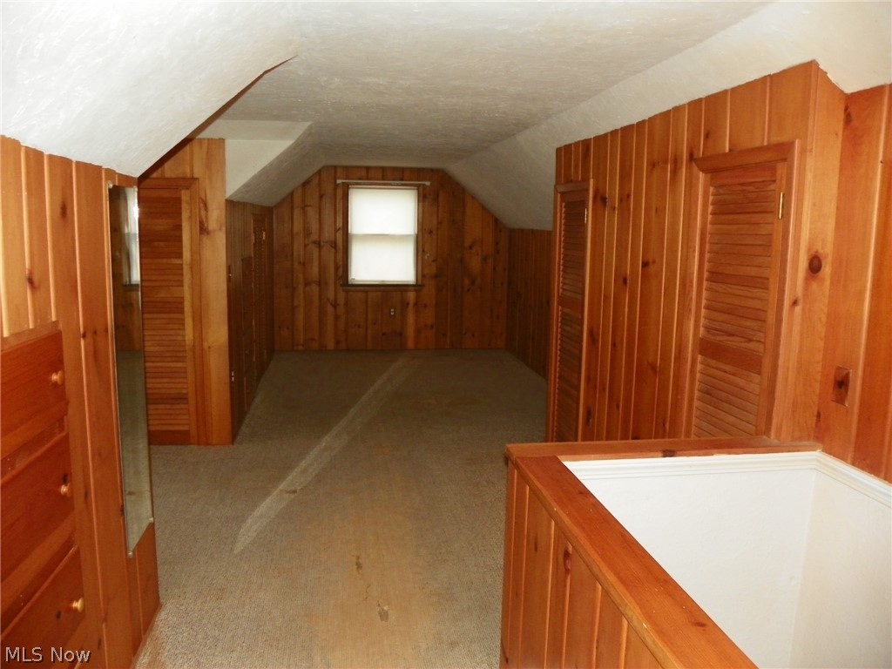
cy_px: 334
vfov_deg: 53.1
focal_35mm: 26
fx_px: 670
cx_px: 446
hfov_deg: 67.3
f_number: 2.8
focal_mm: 4.6
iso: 200
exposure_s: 1/30
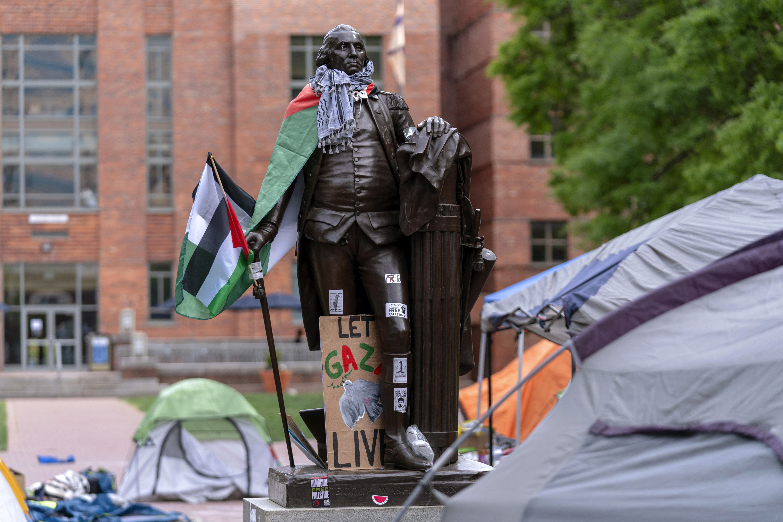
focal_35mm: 109
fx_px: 2371
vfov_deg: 12.6
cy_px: 261
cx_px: 392
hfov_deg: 18.8
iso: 125
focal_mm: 109
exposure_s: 1/400
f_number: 3.2
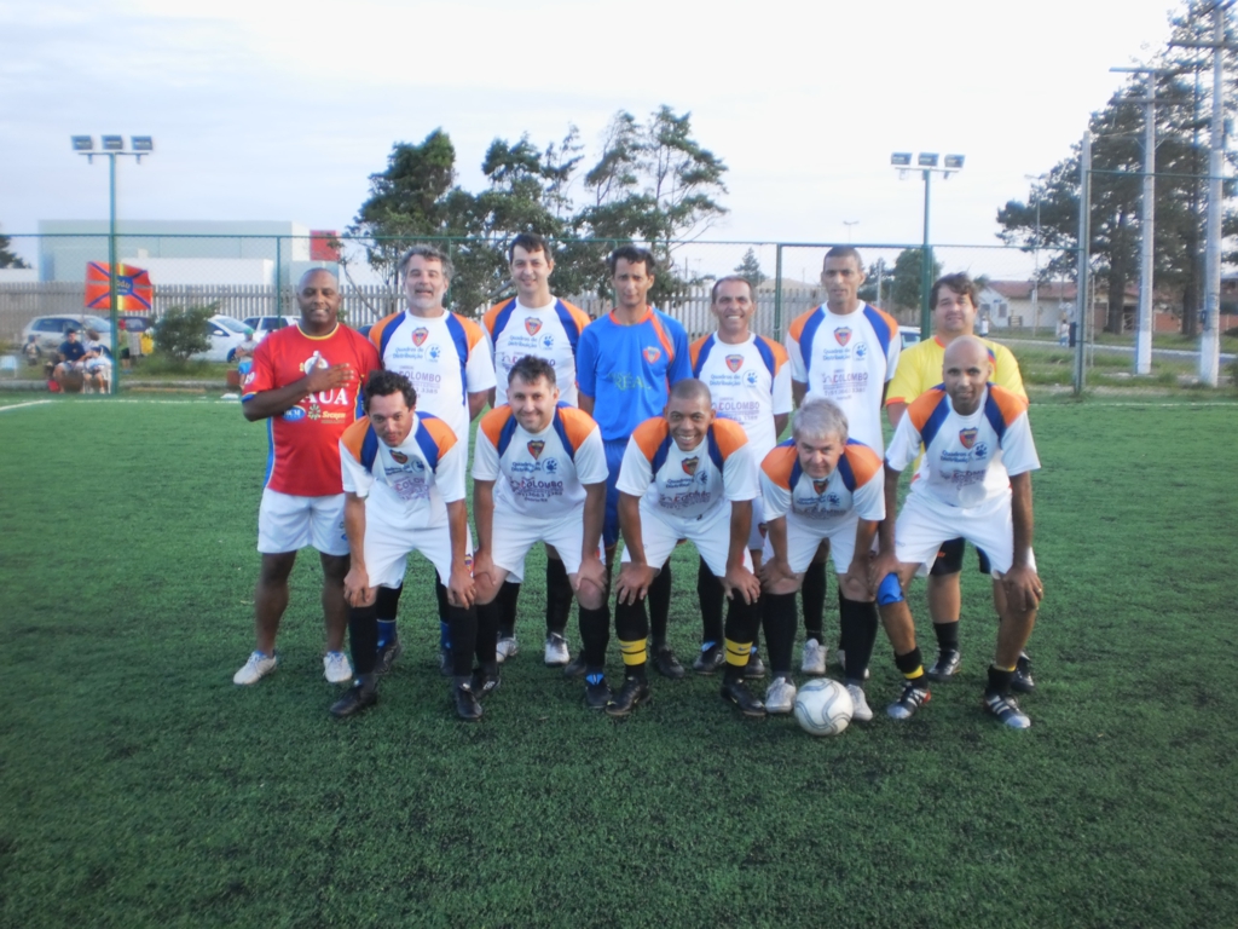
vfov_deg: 39.7
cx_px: 619
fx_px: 1287
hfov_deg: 51.4
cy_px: 464
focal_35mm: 36
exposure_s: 1/80
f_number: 3.1
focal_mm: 6.3
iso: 100
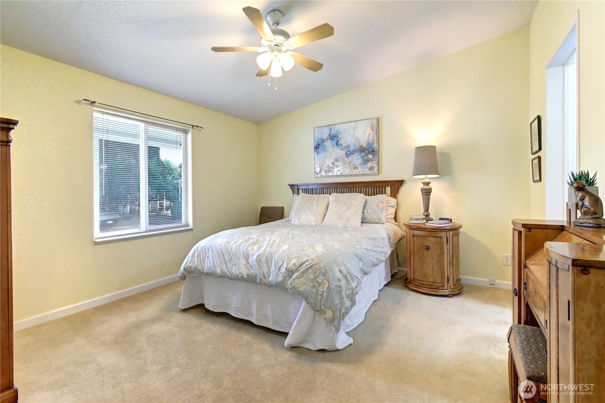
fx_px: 252
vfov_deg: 77.3
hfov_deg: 100.4
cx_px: 302
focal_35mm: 15
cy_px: 202
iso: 3200
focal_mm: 10
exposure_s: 1/6
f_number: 11
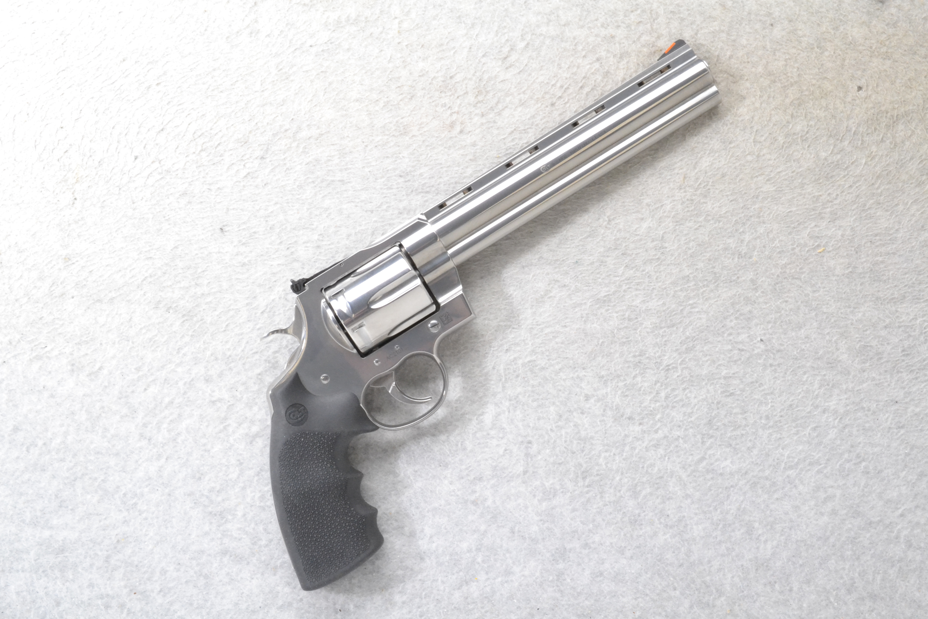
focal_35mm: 44
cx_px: 464
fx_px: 1121
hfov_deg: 45.0
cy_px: 310
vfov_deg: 30.8
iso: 3200
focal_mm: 29
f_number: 20
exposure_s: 1/60
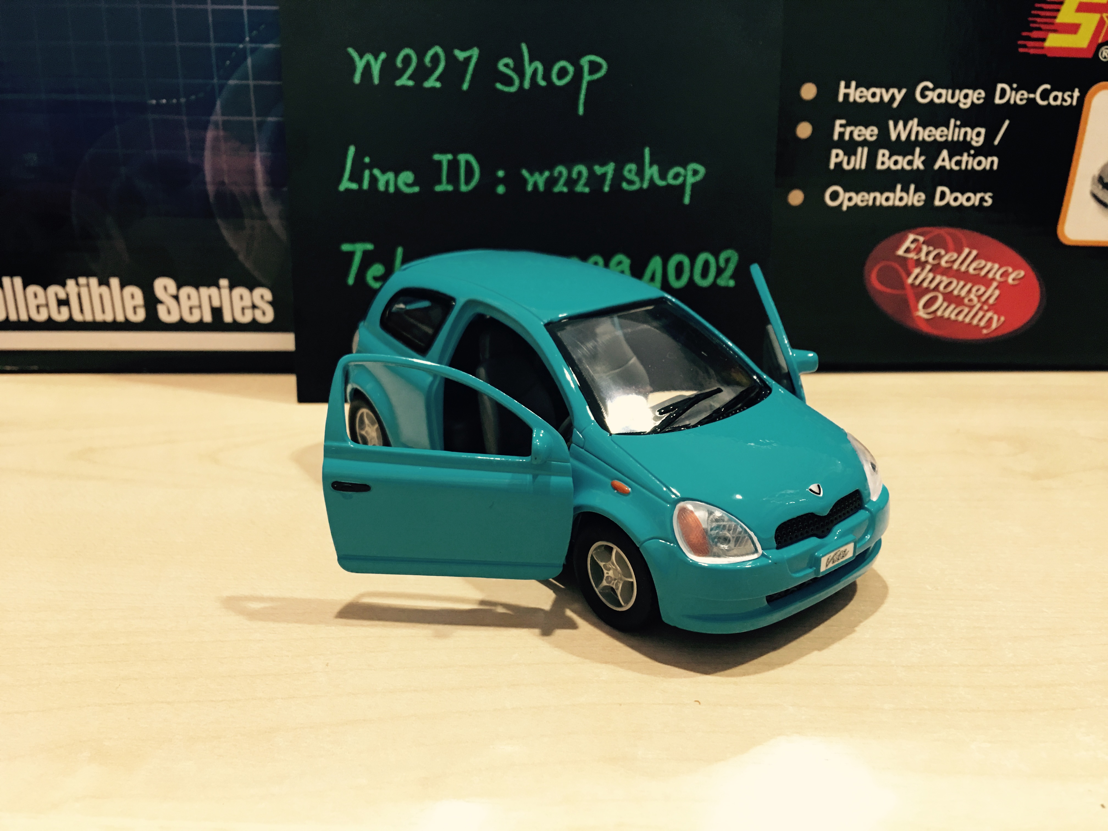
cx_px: 554
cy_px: 416
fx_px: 928
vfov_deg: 48.2
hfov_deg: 61.7
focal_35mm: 29
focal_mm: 4.15
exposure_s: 1/10
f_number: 2.2
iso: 80
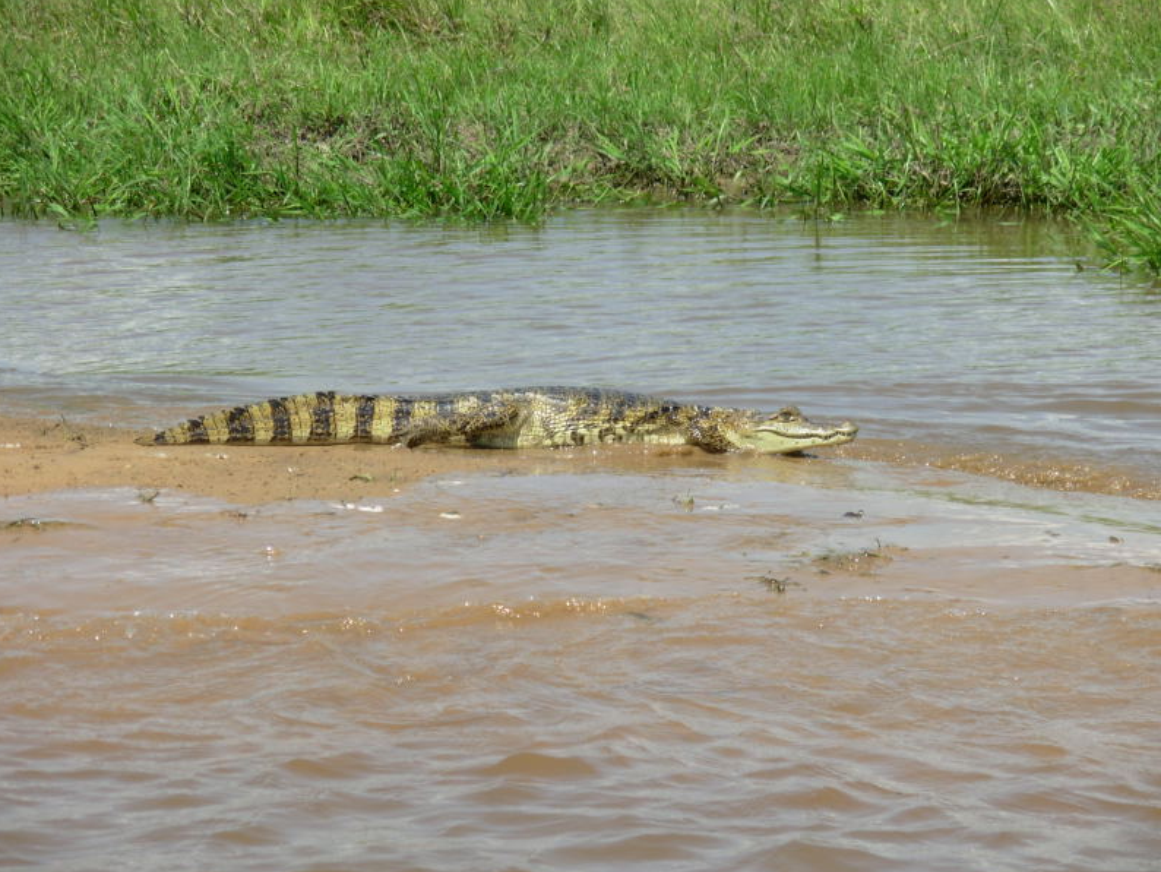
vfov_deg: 10.4
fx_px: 4798
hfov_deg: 13.8
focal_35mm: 143
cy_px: 436
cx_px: 578
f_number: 4.5
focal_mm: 23.5
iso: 50
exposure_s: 1/558
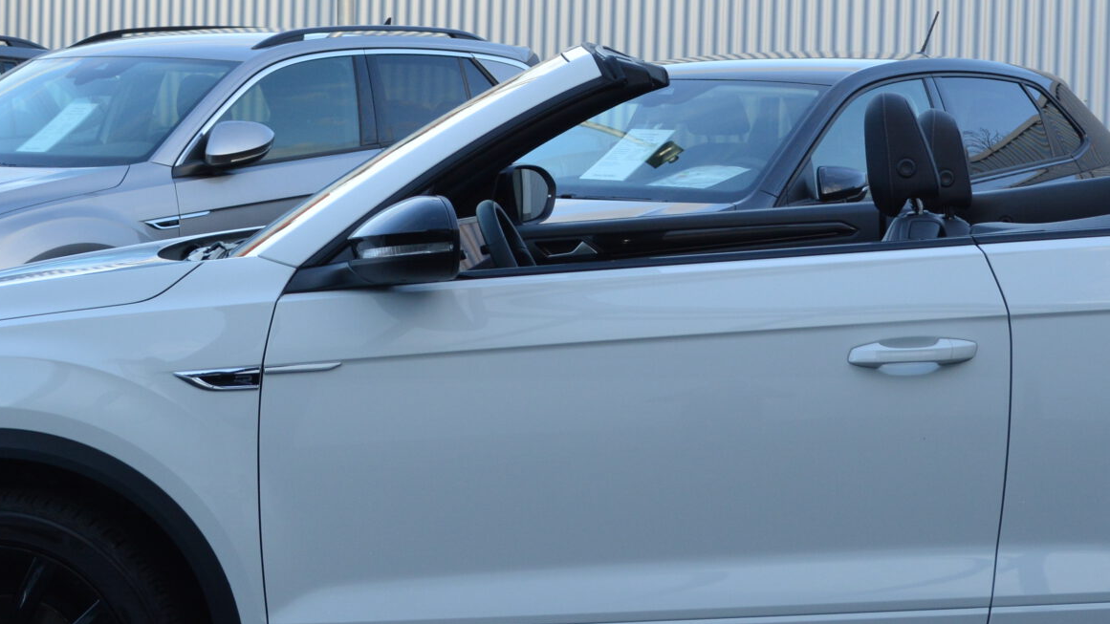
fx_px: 2855
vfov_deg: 12.4
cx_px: 720
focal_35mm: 97
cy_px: 96
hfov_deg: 21.9
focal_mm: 28
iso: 320
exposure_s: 1/200
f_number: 7.1
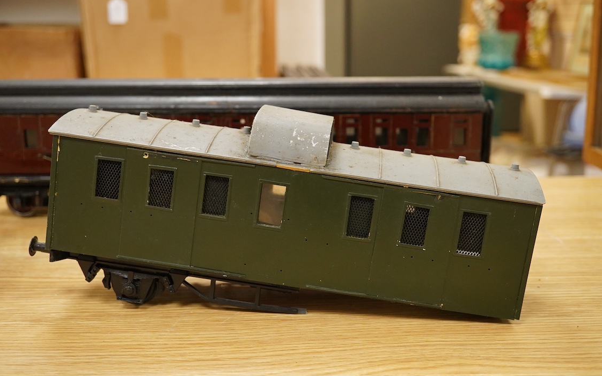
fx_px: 755
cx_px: 301
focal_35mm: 46
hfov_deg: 43.5
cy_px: 180
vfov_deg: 28.0
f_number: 7.1
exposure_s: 1/160
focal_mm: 30
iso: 2500
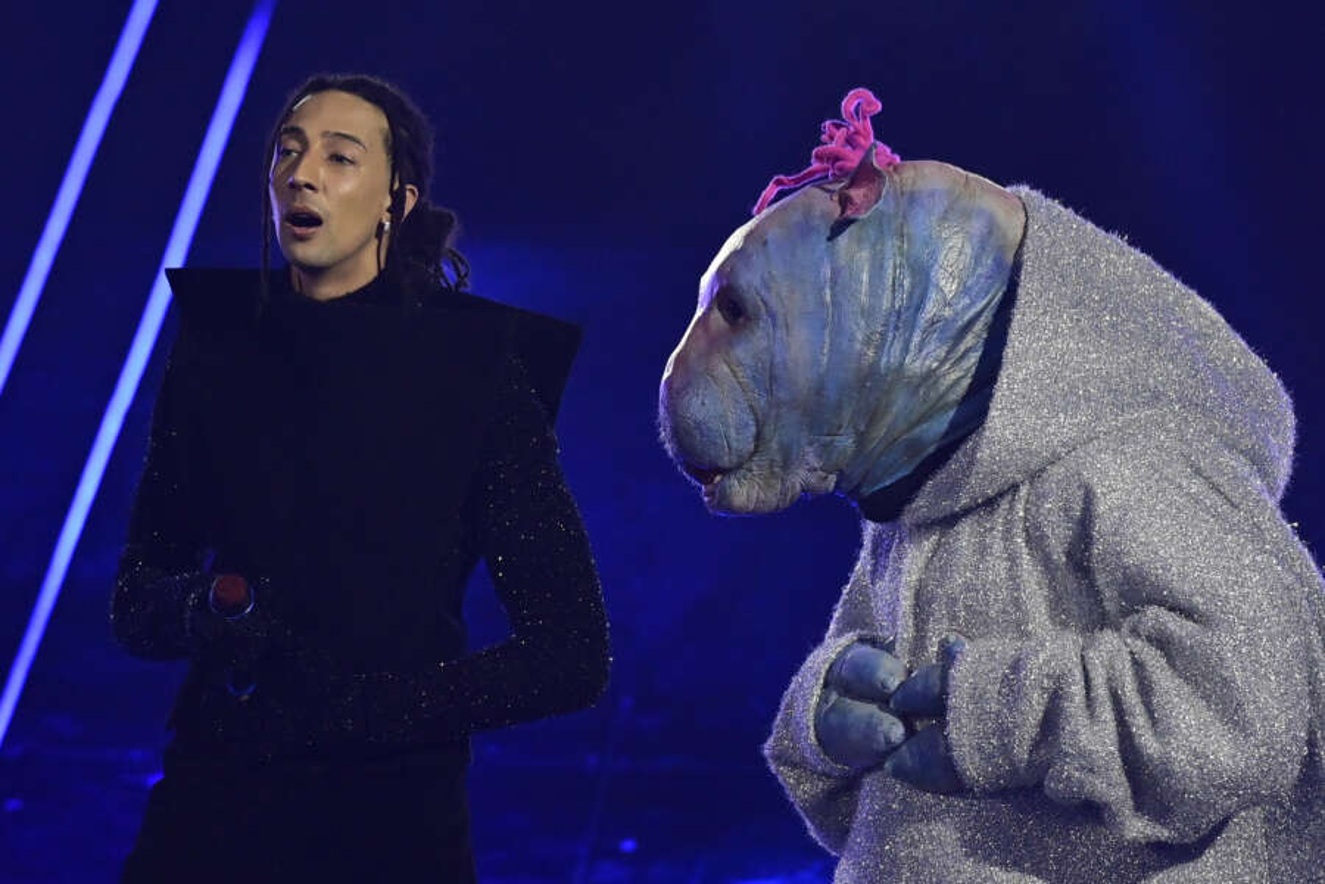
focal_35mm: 300
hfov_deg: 6.9
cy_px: 442
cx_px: 662
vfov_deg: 4.6
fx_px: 11041
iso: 4000
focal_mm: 300
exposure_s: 1/640
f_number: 3.5
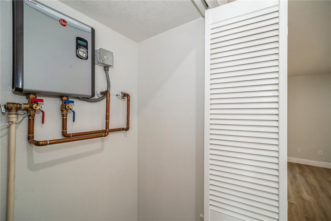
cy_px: 110
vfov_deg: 77.3
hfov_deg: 100.4
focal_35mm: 15
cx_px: 166
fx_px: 138
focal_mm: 15
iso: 200
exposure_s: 1/6
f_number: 8
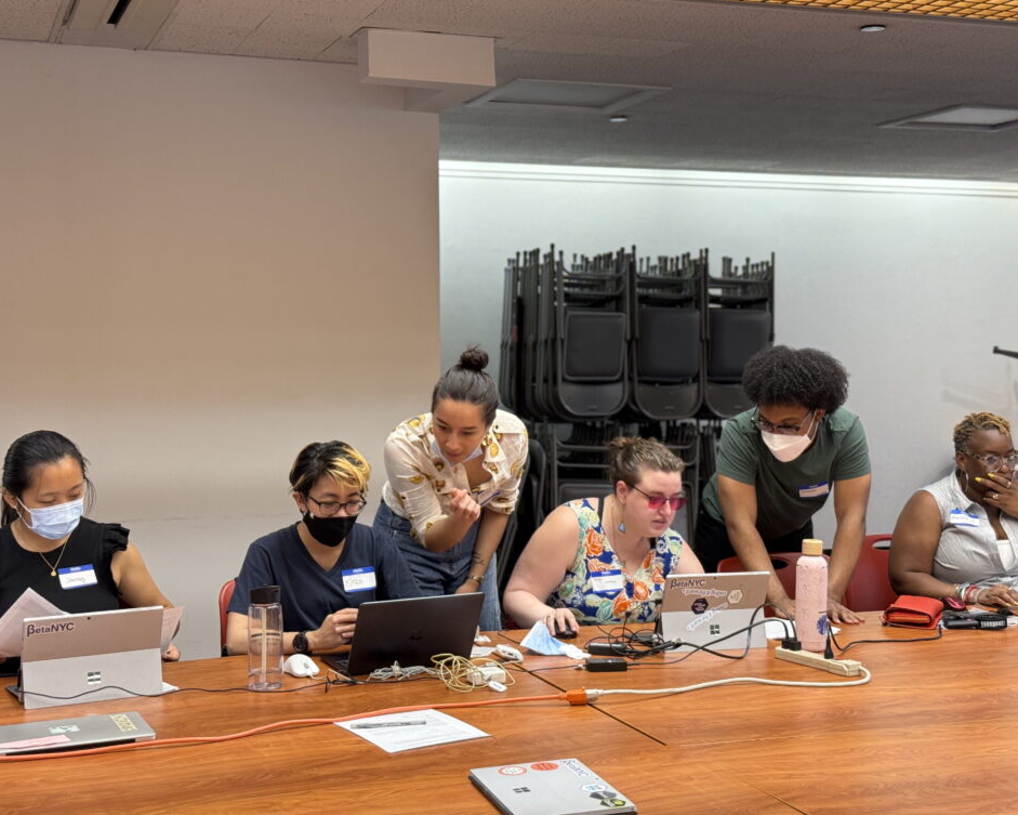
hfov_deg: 36.6
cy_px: 402
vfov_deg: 29.7
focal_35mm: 51
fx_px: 1537
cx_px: 531
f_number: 1.78
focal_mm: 6.76
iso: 80
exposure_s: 1/60
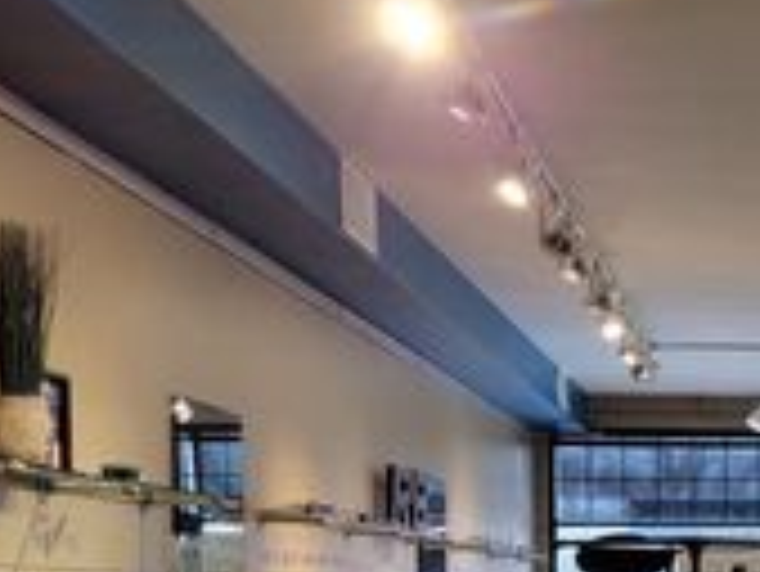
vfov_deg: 18.4
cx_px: 1030
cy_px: 628
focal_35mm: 77
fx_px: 1692
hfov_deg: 22.3
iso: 80
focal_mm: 5.4
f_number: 1.8
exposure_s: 1/120
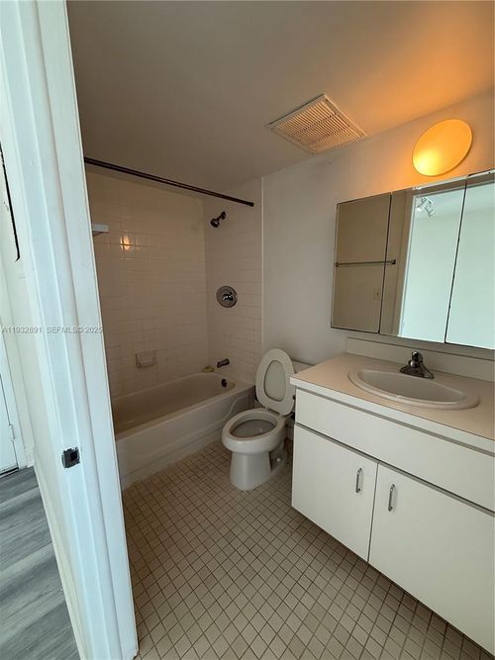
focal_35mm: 14
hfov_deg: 85.7
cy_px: 330
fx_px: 267
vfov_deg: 102.1
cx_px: 248
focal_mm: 2.22
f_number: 2.2
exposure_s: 1/120
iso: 160
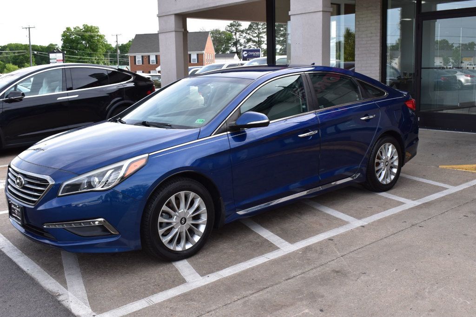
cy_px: 158
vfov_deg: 34.2
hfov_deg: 49.6
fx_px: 515
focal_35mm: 39
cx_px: 238
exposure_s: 1/250
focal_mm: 26
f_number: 10
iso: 400
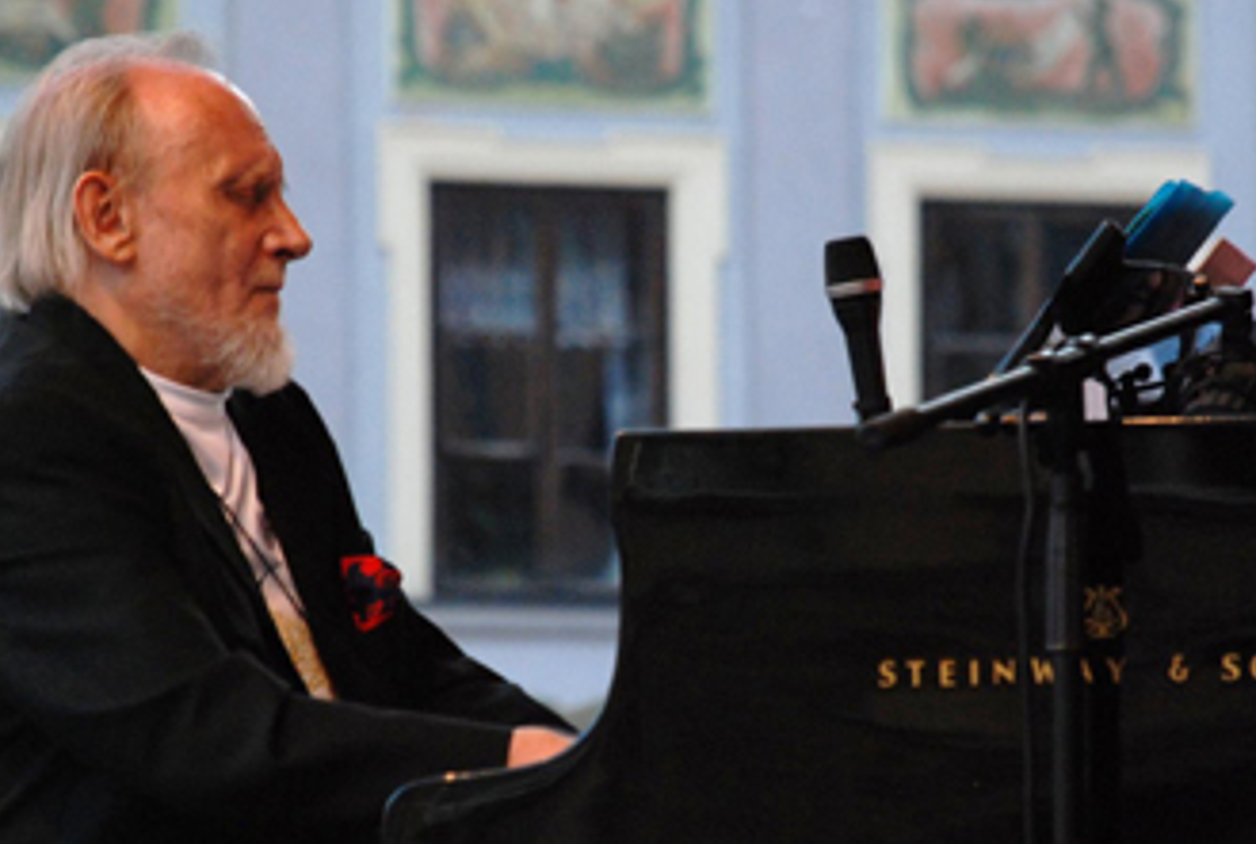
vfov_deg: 4.9
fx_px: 9957
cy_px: 544
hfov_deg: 7.2
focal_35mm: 285
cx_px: 660
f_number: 5.6
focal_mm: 125
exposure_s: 1/60
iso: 1000
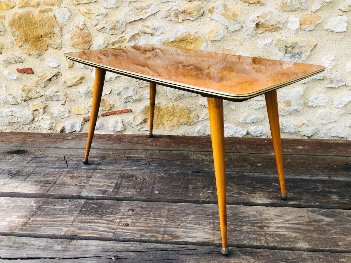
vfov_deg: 49.7
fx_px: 284
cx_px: 176
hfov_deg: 63.4
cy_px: 132
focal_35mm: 28
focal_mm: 3.99
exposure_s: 1/333
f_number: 1.8
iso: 20
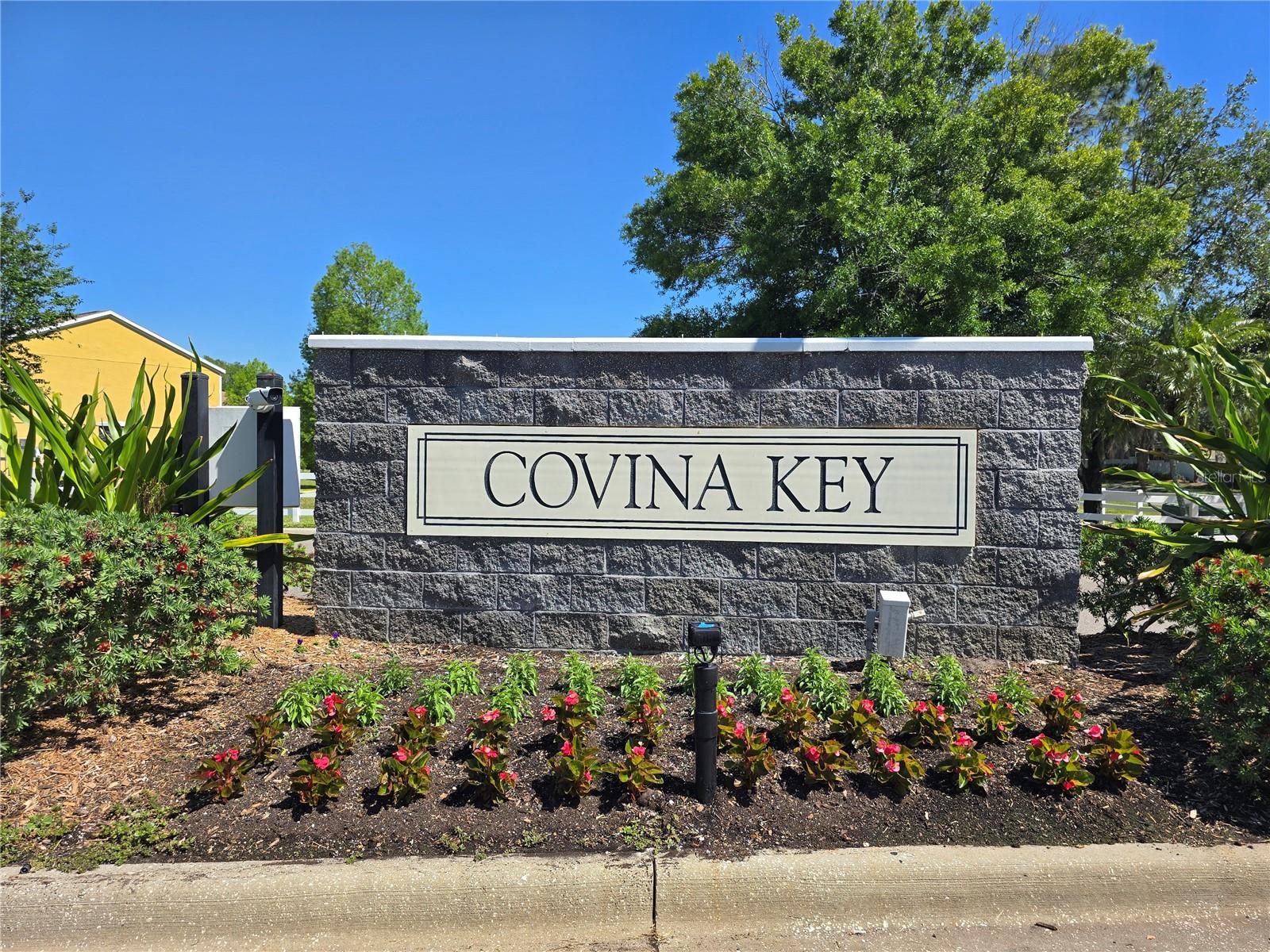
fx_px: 844
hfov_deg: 73.9
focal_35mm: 23
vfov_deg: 58.9
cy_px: 476
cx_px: 635
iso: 12
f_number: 1.7
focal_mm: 6.3
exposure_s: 1/686
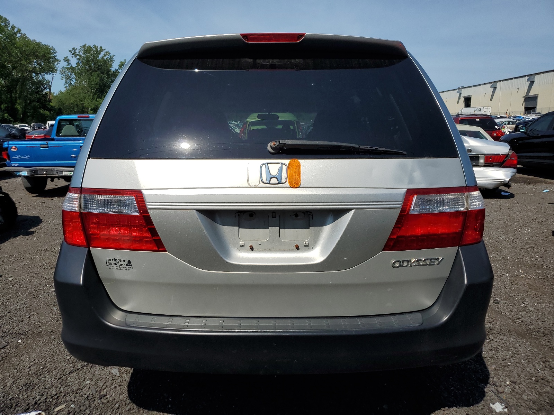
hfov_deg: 67.3
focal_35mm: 26
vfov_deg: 53.1
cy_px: 208
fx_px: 416
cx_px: 277
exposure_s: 1/10000
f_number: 1.5
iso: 50
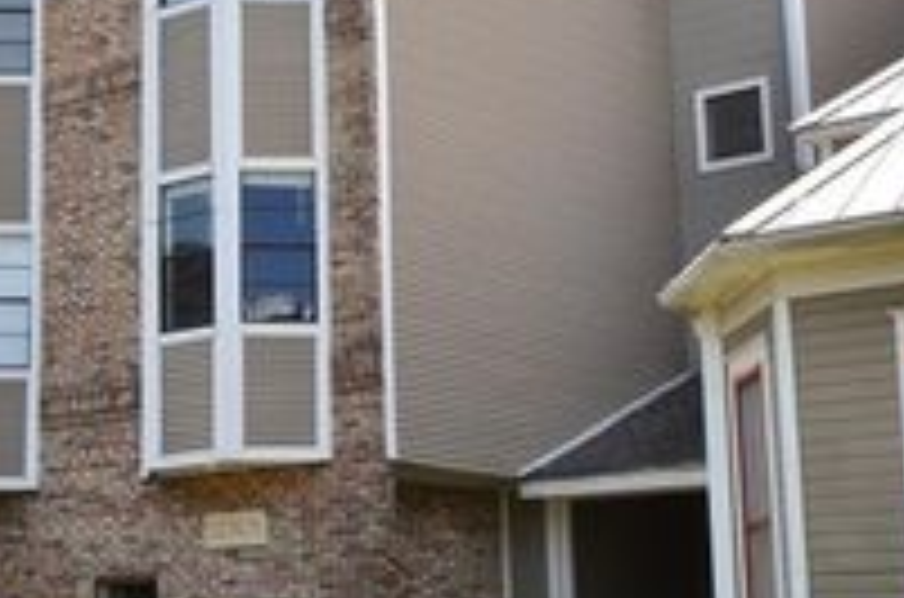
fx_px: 2054
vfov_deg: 16.5
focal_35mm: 82
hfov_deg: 24.0
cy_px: 173
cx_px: 67
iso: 100
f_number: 7.1
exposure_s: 1/200
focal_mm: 22
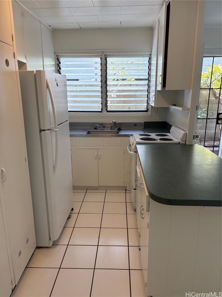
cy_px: 148
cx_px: 111
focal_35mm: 26
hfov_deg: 53.1
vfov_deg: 67.3
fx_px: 222
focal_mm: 5.96
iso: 80
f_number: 1.6
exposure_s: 1/120
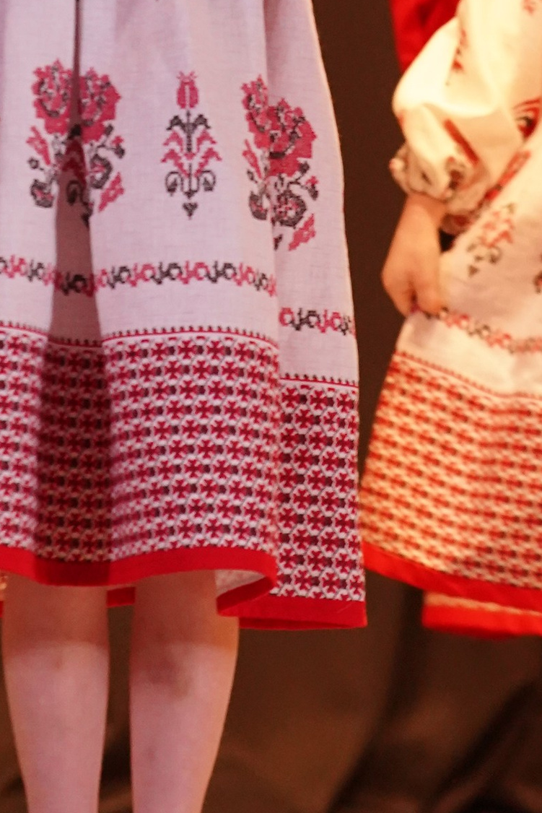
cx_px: 38
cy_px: 2
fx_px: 15396
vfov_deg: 3.0
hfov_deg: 2.0
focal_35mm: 682
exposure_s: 1/500
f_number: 4.5
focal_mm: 200
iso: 3200
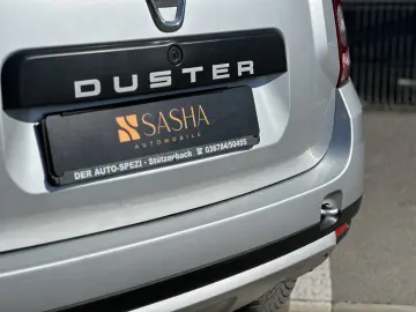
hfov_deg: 25.3
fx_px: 925
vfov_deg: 19.1
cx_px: 208
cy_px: 156
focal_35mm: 77
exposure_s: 1/1597
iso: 32
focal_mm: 9
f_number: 2.8
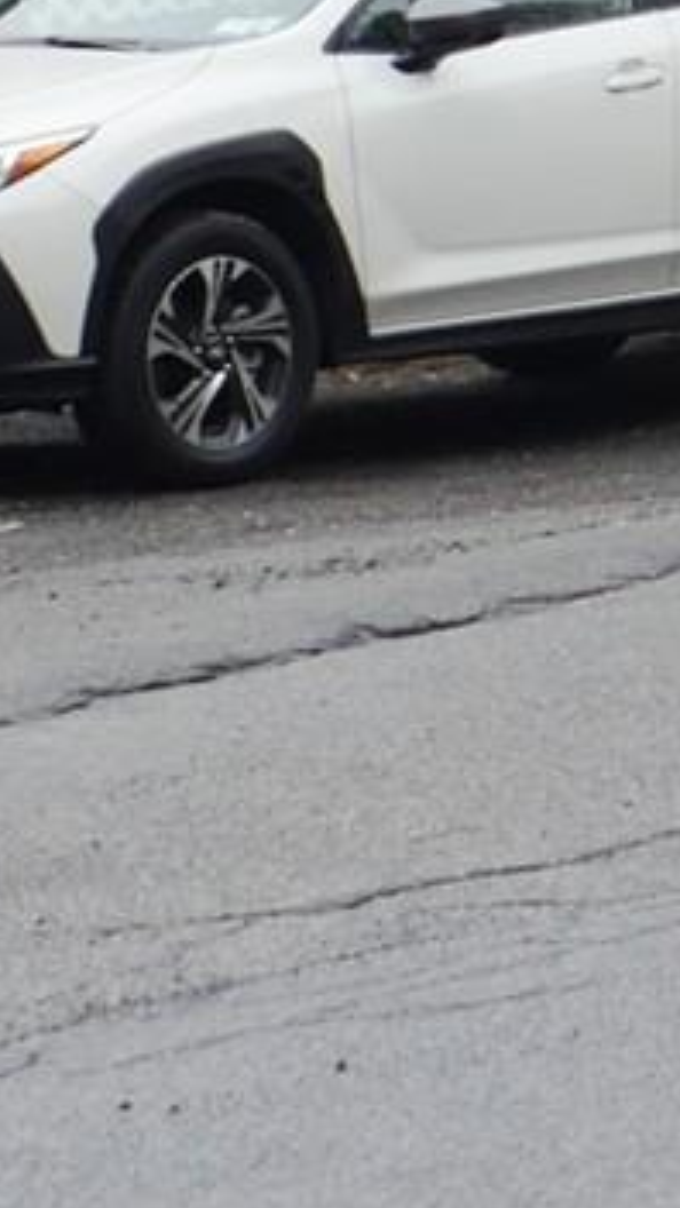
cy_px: -1174
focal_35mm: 291
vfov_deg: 7.2
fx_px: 9328
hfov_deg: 4.1
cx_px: 1284
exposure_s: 1/160
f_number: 5.1
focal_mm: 23
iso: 200
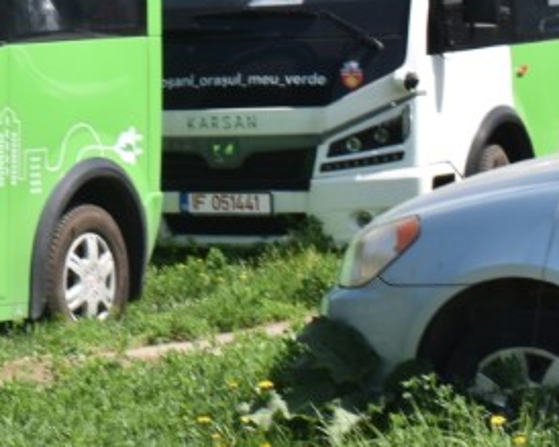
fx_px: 3721
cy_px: -18
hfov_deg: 8.2
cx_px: -577
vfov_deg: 6.8
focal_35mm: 225
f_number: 9
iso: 200
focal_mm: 38
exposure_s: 1/320
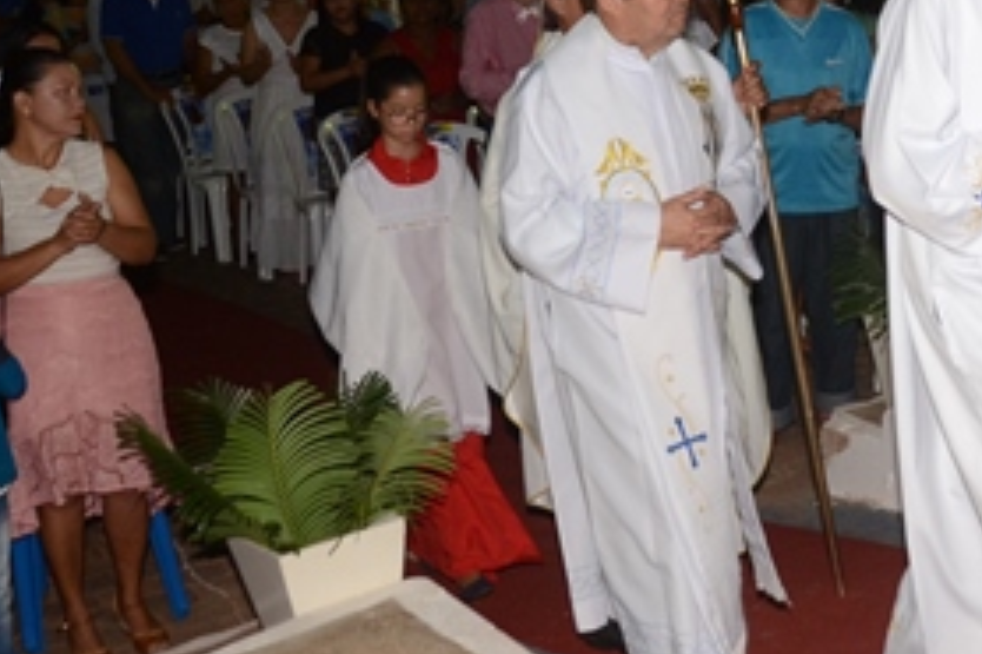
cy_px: 251
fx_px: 1690
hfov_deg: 30.9
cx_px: 890
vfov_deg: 21.8
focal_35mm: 62
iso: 1000
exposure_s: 1/60
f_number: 4
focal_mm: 18
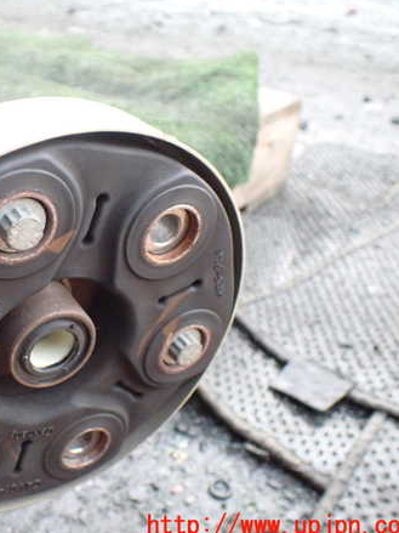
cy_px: 268
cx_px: 57
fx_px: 630
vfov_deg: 45.8
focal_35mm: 41
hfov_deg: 33.6
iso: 800
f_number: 2.3
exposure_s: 1/40
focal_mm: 5.4
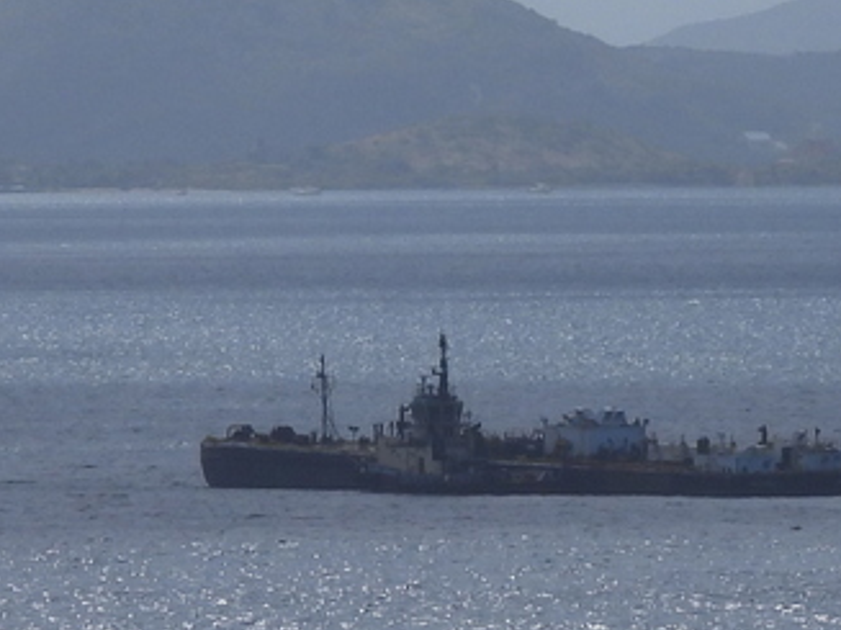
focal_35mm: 861
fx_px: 20910
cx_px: 427
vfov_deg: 1.7
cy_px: 193
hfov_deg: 2.3
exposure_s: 1/2000
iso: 100
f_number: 4.5
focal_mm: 39.3
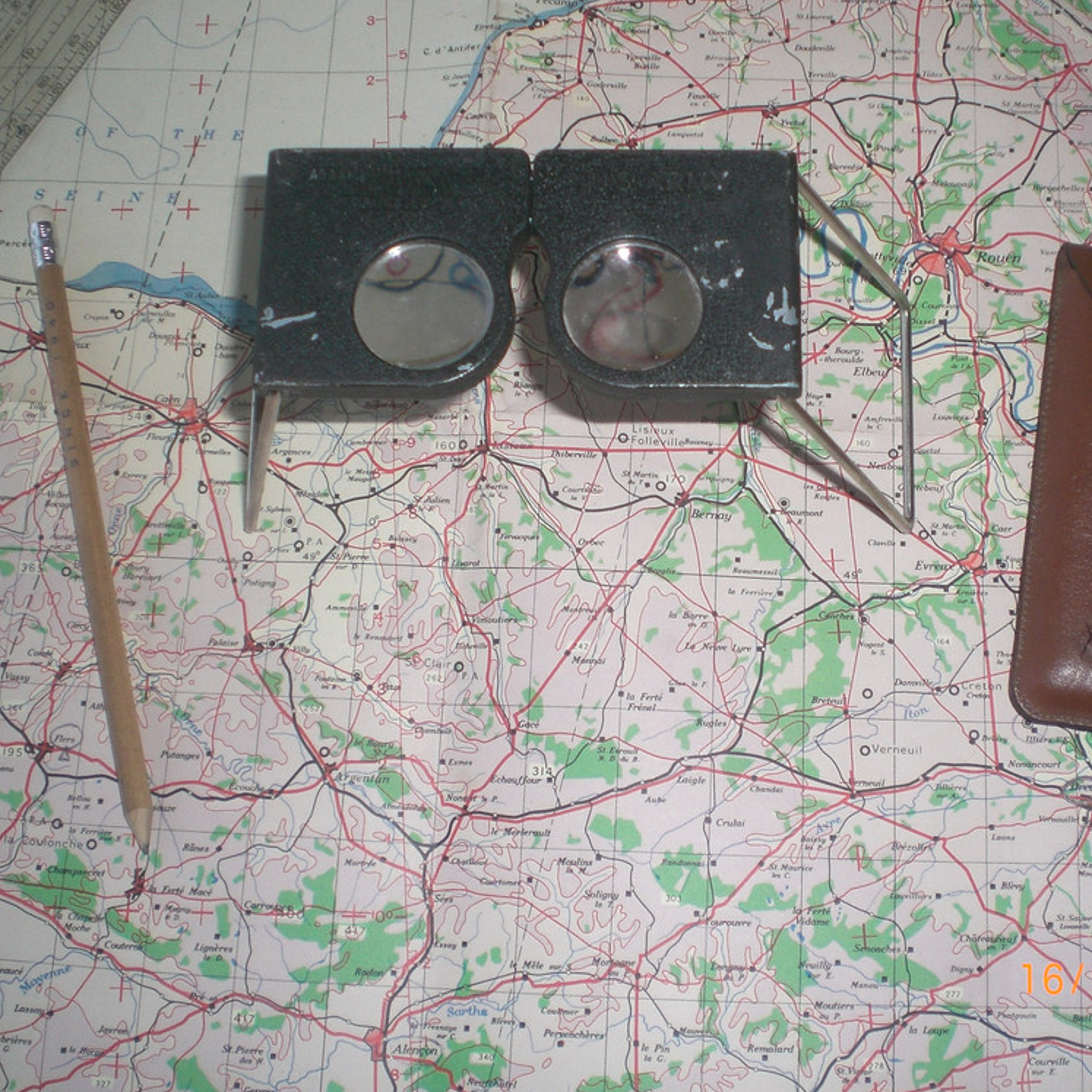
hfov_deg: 35.0
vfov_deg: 35.3
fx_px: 1713
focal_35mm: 48
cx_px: 720
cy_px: 513
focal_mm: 6.3
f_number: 3.1
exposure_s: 1/60
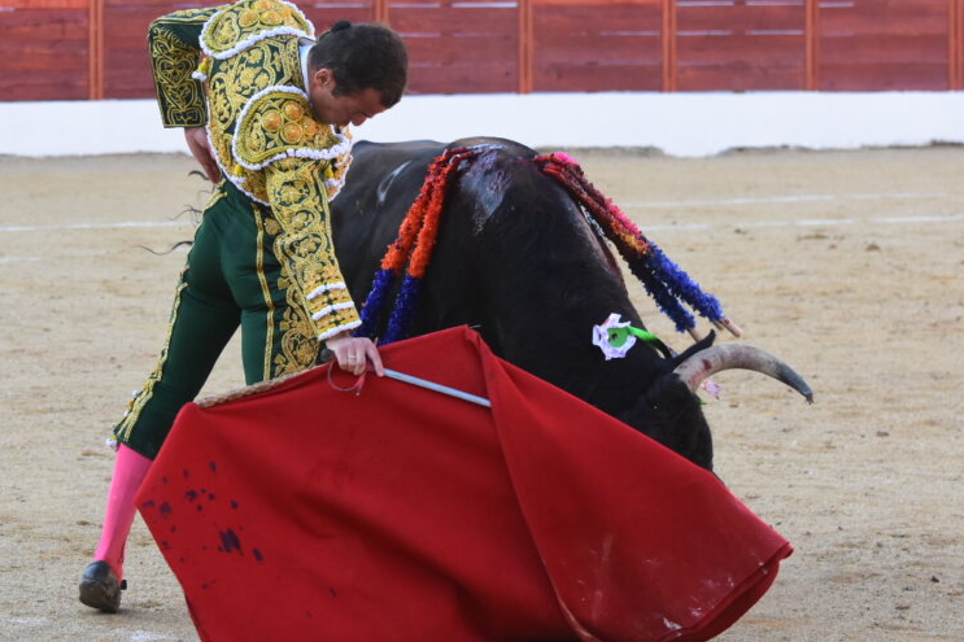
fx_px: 4867
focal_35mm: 182
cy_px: 235
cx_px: 309
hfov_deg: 11.3
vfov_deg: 7.5
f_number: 5.6
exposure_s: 1/500
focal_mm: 75
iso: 800
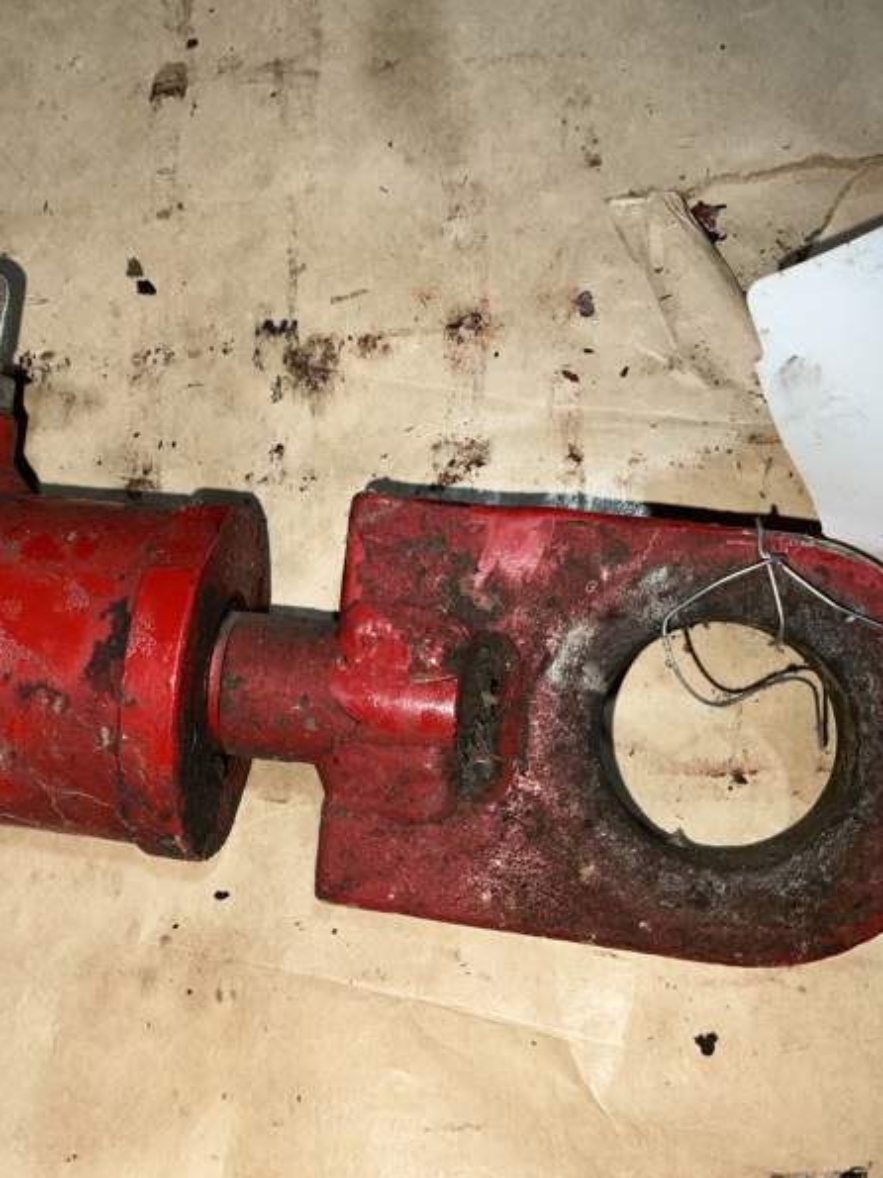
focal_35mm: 39
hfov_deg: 36.4
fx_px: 1327
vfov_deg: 47.9
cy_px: 588
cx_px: 283
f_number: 1.8
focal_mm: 3
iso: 16
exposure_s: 1/88
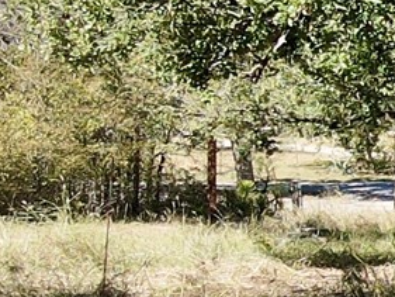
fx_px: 1998
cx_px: 1144
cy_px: 145
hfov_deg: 9.2
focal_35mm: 175
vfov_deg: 8.5
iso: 100
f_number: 2.8
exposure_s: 1/250
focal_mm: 4.5
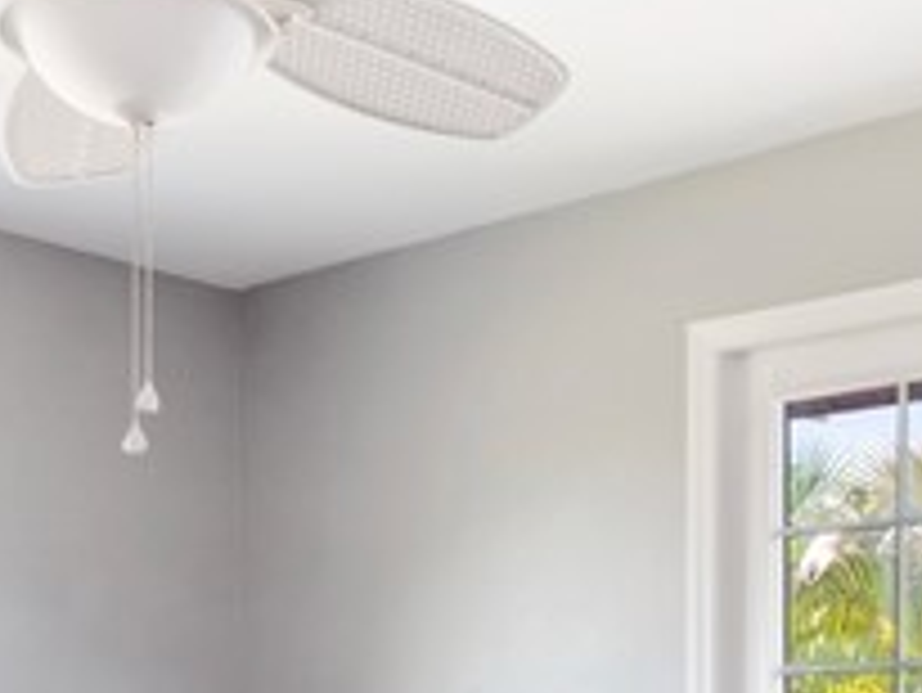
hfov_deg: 27.7
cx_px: 409
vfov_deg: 19.9
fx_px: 1866
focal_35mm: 70
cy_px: 801
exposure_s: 1/4
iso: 200
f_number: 7.1
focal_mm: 7
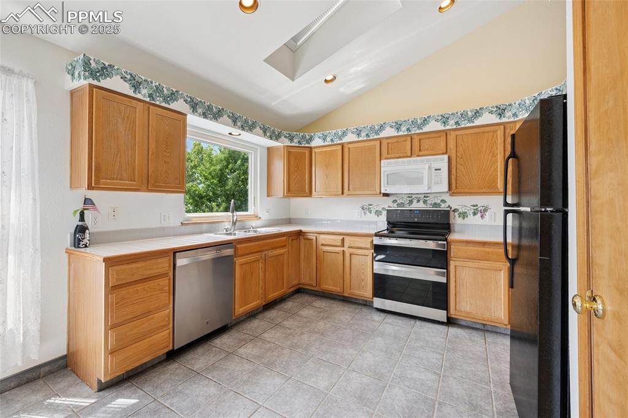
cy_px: 209
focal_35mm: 15
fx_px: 262
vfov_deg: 77.3
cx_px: 314
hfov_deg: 100.4
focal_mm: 15
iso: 100
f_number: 11
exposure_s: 1/3
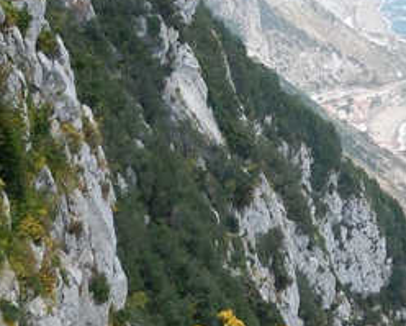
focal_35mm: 94
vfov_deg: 16.4
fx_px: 1131
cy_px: 117
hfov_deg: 20.3
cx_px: 260
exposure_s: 1/1000
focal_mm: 4.5
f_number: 3.4
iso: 125
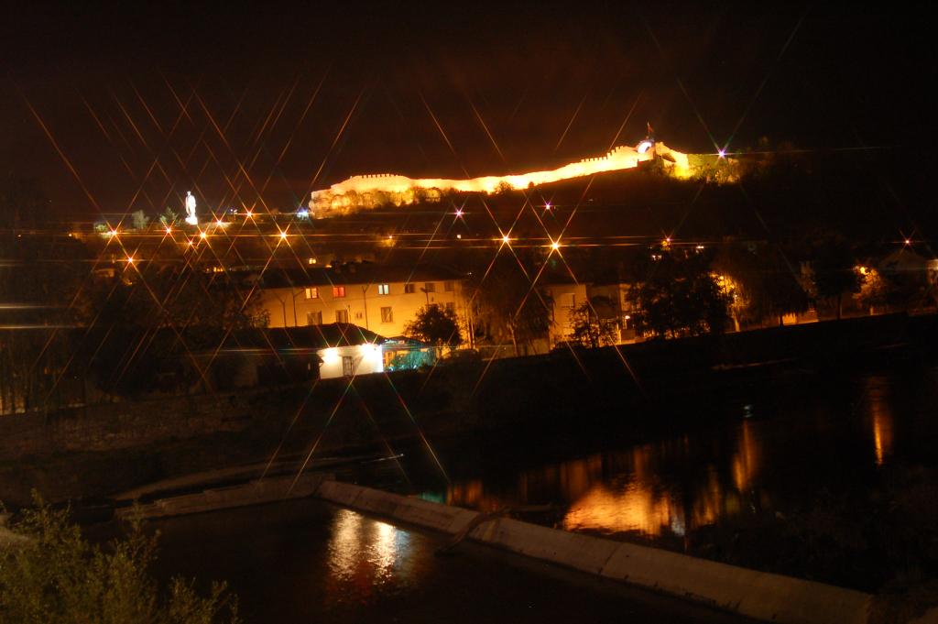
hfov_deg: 46.4
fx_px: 1093
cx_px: 469
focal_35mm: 42
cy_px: 312
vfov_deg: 31.8
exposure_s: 1/1.3
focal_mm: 28
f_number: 4
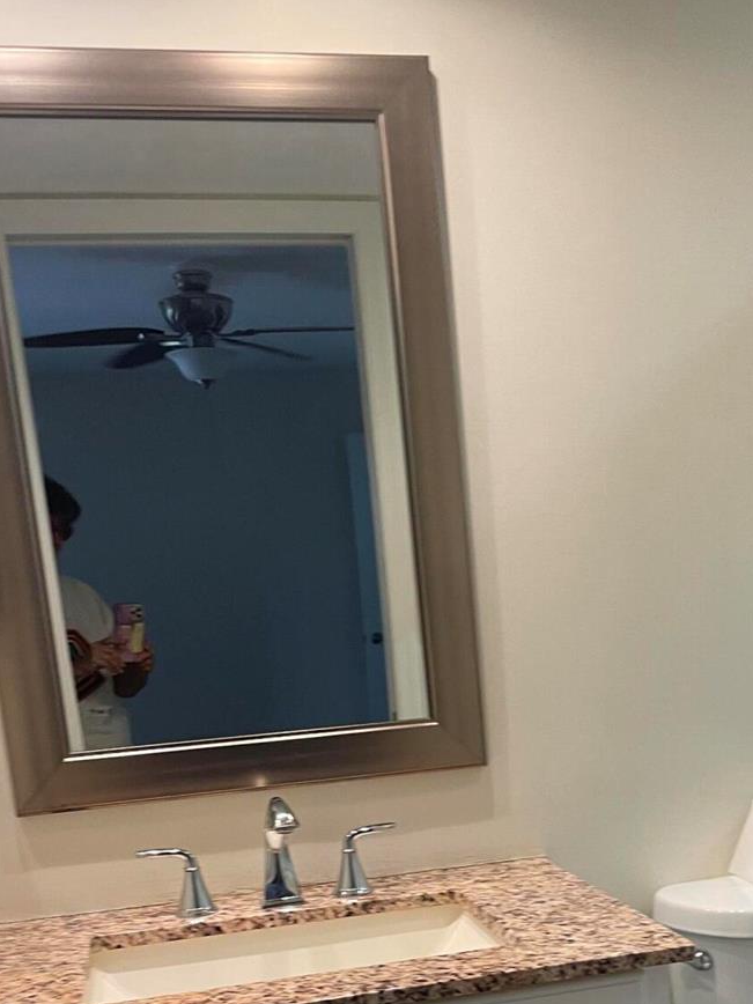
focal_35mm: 46
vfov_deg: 39.4
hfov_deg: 31.1
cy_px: 826
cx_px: 533
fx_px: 1334
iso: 80
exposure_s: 1/60
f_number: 1.6
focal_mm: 4.2
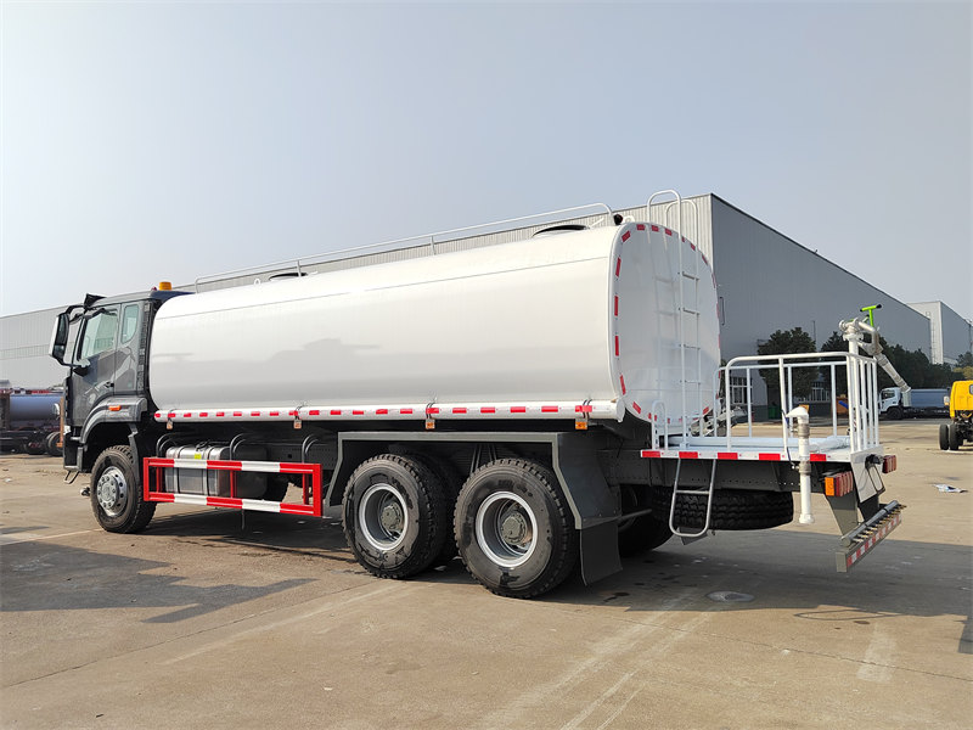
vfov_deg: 51.4
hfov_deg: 65.3
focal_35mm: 27
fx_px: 759
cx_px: 486
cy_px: 365
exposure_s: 1/2000
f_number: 1.9
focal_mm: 5.52
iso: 253
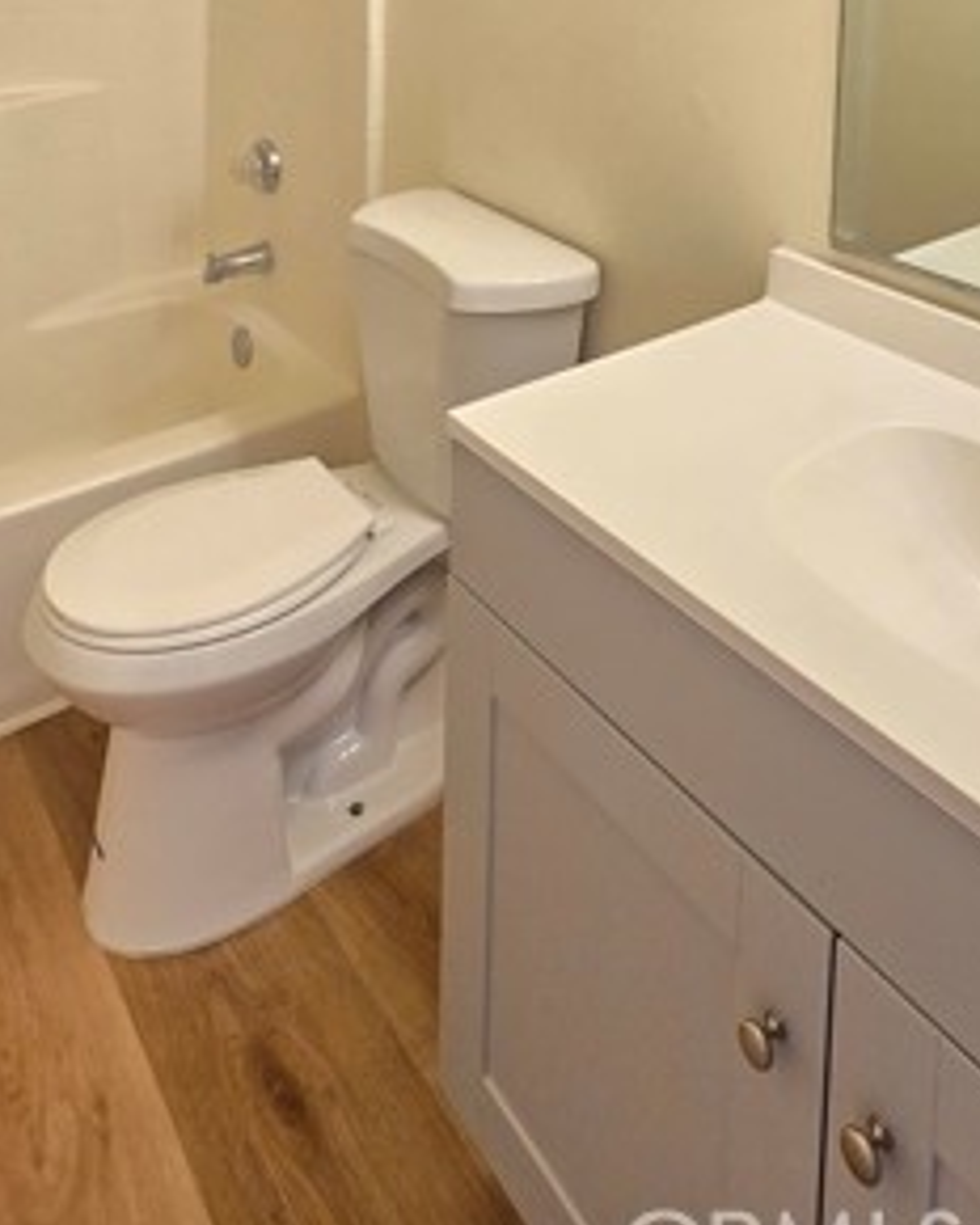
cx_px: 600
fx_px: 1015
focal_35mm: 28
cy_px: -42
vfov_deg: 48.9
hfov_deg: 51.1
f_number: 2.2
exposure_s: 1/60
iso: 125
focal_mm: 2.2
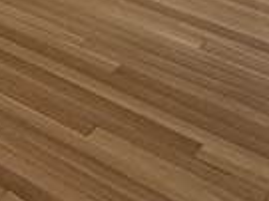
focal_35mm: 106
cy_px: -271
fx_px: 823
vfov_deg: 11.6
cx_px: -175
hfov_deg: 16.3
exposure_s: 1/120
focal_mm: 2.22
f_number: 2.2
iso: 160
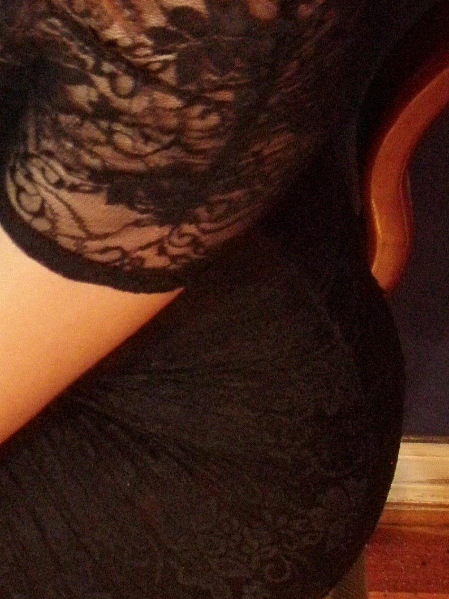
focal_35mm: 131
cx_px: -108
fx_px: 2265
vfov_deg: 15.0
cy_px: 196
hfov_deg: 11.1
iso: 400
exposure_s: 1/4
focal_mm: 6.7
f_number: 3.5
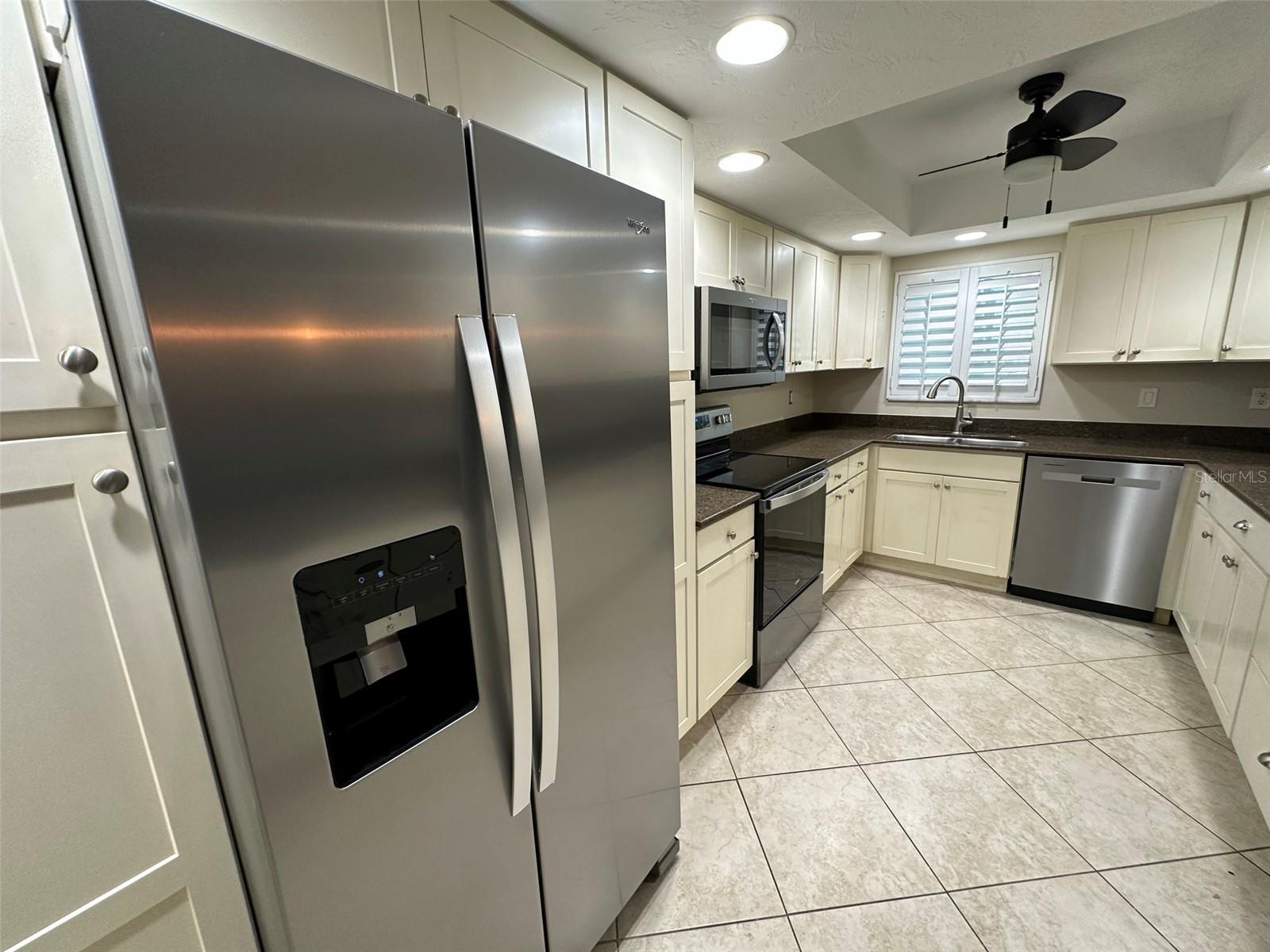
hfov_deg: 102.1
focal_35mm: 14
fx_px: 514
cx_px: 635
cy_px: 476
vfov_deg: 85.7
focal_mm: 2.22
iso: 160
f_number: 2.2
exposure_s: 1/60
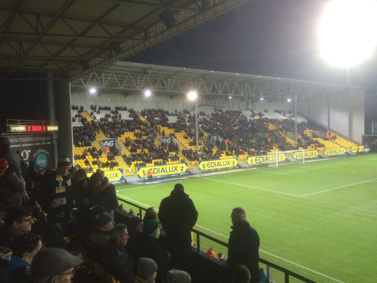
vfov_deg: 48.2
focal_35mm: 29
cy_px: 142
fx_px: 316
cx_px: 188
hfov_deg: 61.7
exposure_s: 1/30
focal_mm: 4.15
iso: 50
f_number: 2.2
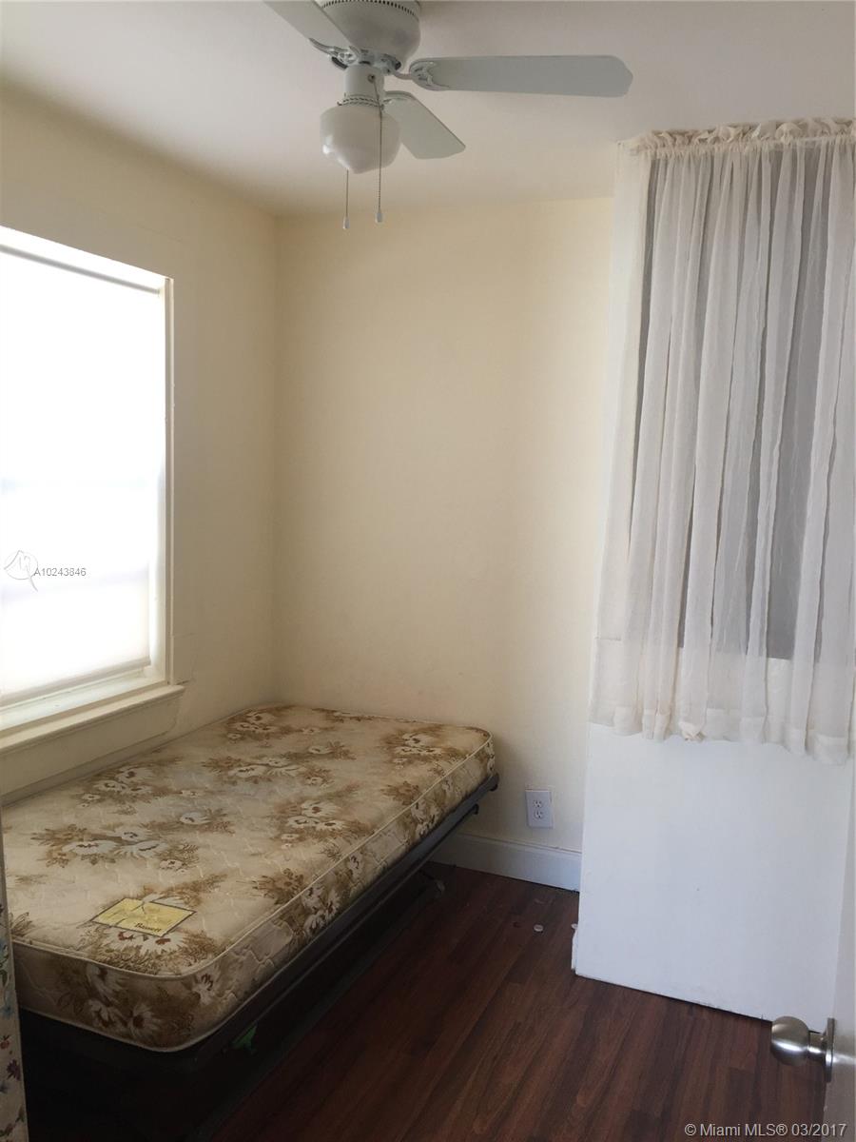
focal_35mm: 29
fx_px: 956
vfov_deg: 61.7
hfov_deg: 48.2
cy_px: 571
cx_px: 428
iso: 32
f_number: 2.2
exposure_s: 1/60
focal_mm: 4.15
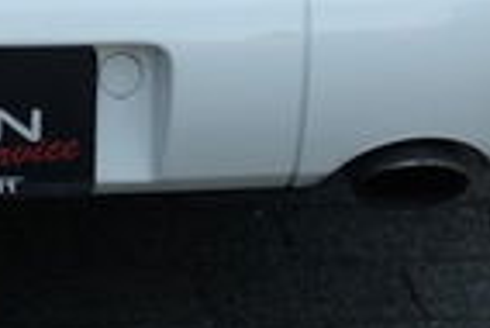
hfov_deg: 6.2
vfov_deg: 4.1
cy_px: -397
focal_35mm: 330
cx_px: -197
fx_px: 4496
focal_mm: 40.7
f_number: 4
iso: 200
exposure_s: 1/110
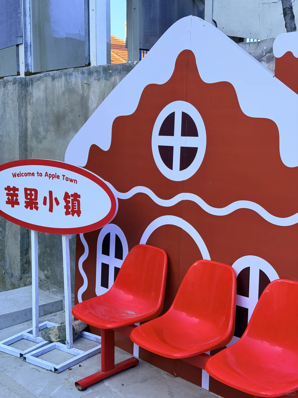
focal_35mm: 48
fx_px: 551
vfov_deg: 39.7
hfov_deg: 30.3
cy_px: 199
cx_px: 149
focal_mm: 6.76
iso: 64
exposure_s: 1/636
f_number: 1.78
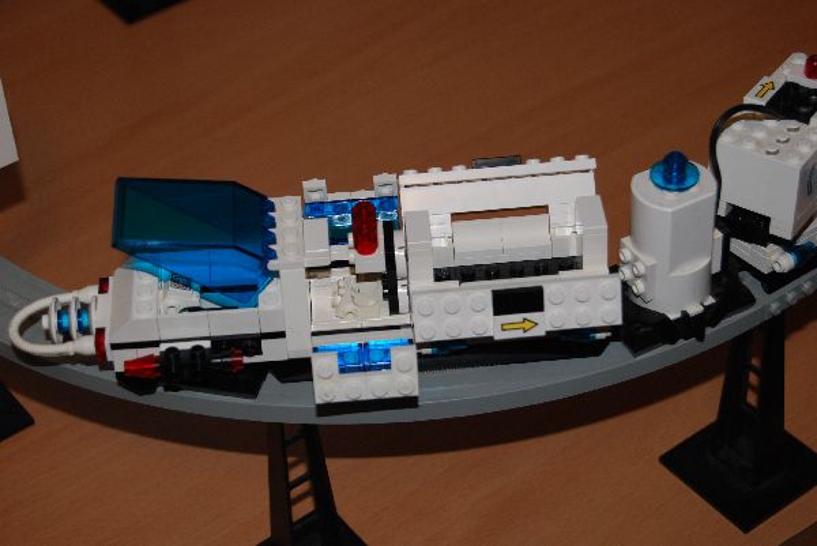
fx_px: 1874
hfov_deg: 24.6
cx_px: 408
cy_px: 273
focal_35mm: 82
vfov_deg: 16.6
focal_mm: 55
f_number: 5.6
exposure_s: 1/60
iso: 400
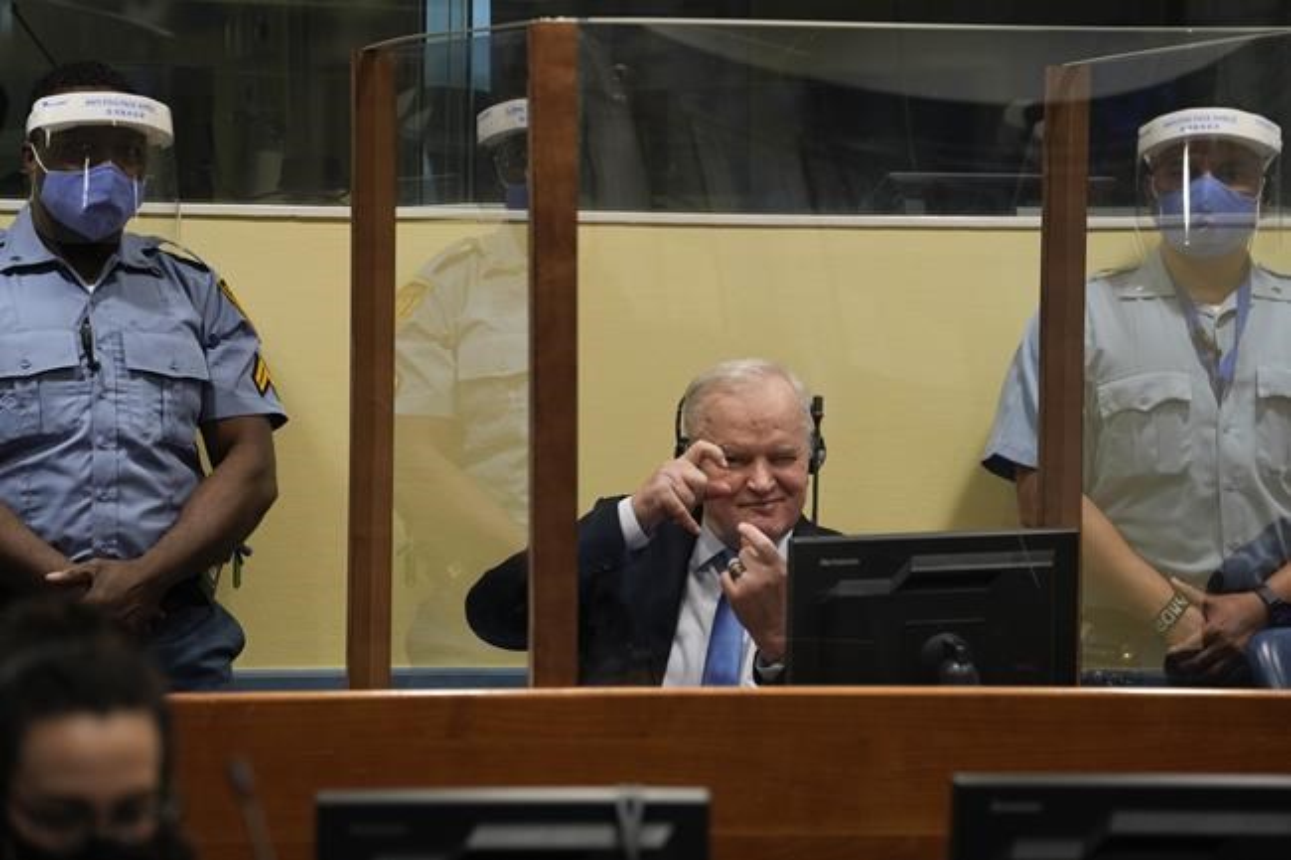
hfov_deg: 10.3
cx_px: 646
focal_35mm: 200
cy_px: 430
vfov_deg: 6.9
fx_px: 7170
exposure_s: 1/400
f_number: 4
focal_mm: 200
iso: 2500
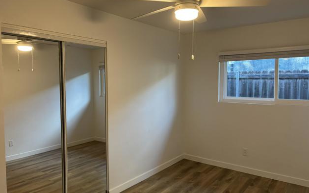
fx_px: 236
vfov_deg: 44.5
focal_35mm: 28
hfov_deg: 66.5
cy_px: 91
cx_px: 154
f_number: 1.6
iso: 125
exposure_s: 1/60
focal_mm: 5.96
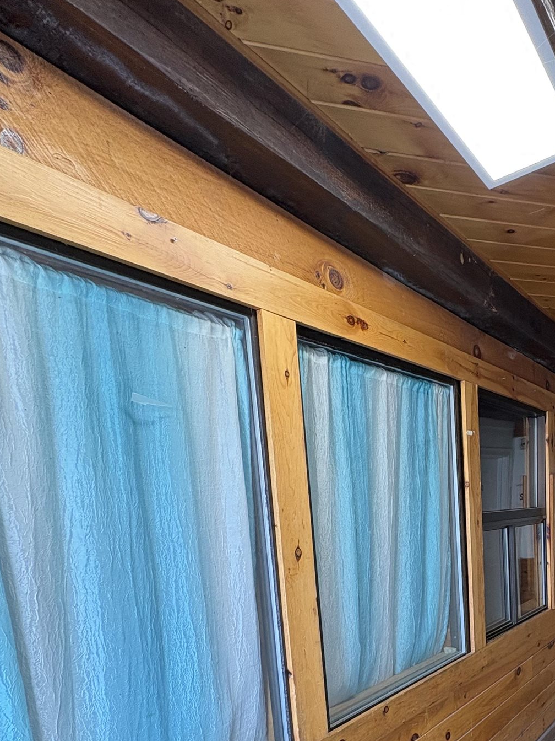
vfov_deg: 66.4
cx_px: 447
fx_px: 513
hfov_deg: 52.9
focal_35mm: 24
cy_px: 570
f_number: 2.2
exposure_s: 1/60
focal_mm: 2.22
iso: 160
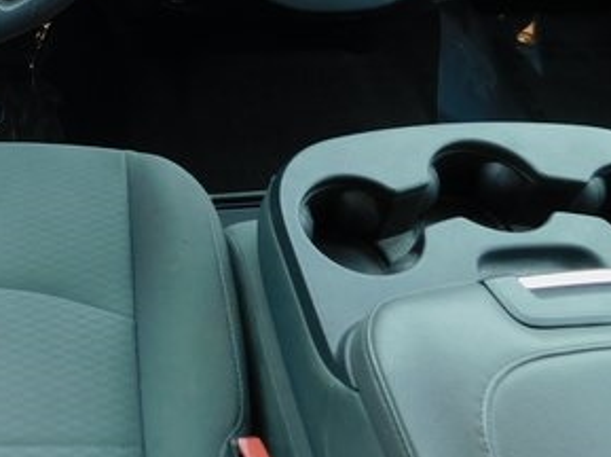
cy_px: 17
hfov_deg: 33.3
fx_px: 899
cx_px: -44
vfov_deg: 27.1
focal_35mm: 51
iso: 125
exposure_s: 1/30
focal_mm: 4
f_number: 3
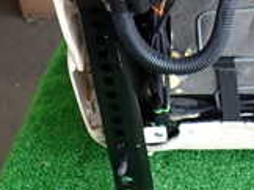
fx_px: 762
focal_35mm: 104
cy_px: -113
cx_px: 317
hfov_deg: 17.9
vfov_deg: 13.2
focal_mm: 5.05
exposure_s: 1/60
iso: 100
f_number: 2.2
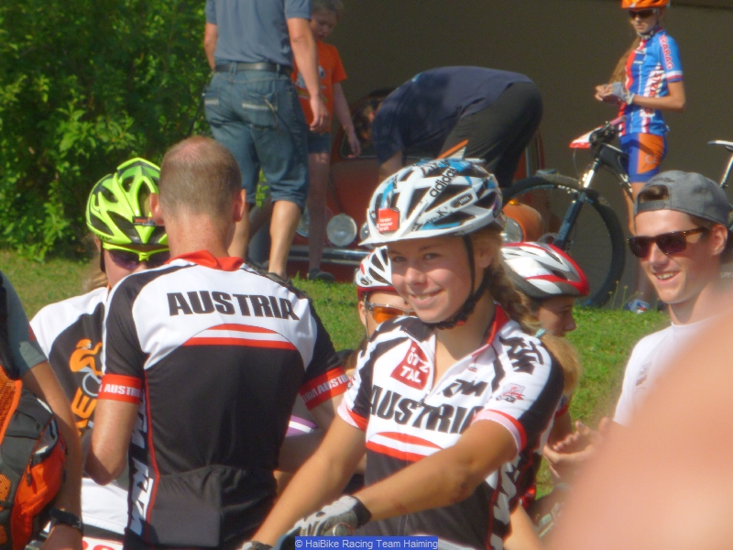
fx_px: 6882
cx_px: 366
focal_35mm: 325
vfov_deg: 4.6
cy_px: 275
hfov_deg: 6.1
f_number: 5.9
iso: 100
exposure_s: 1/320
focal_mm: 45
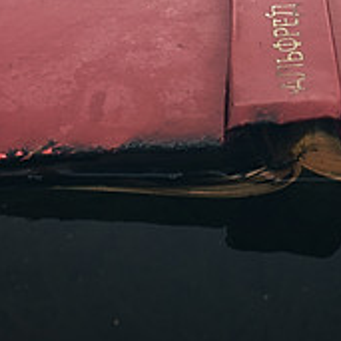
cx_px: 235
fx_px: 1070
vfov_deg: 17.0
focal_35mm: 96
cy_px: -102
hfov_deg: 18.0
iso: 25
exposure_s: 1/680
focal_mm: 4.15
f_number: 2.2
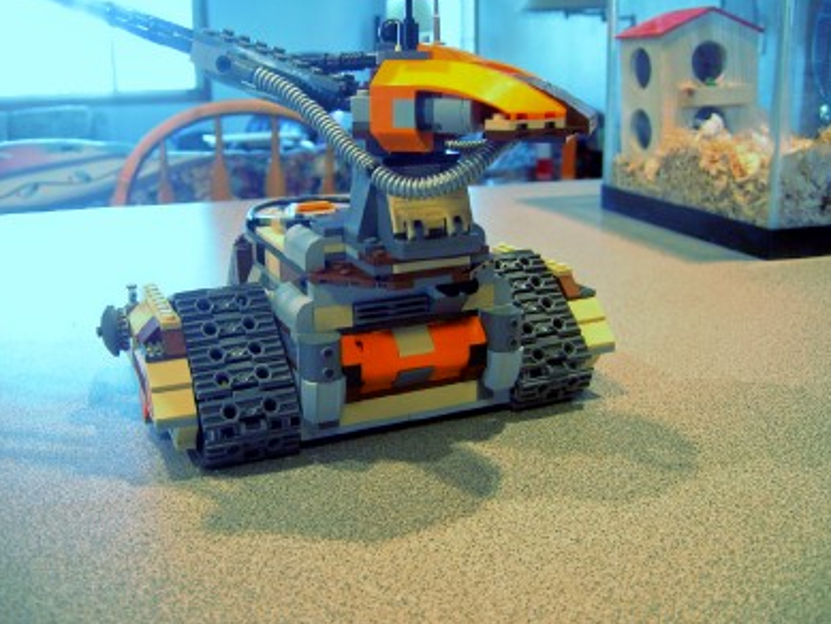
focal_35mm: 36
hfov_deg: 51.3
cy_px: 312
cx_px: 408
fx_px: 864
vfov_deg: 39.7
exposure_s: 1/15
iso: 200
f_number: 2.8
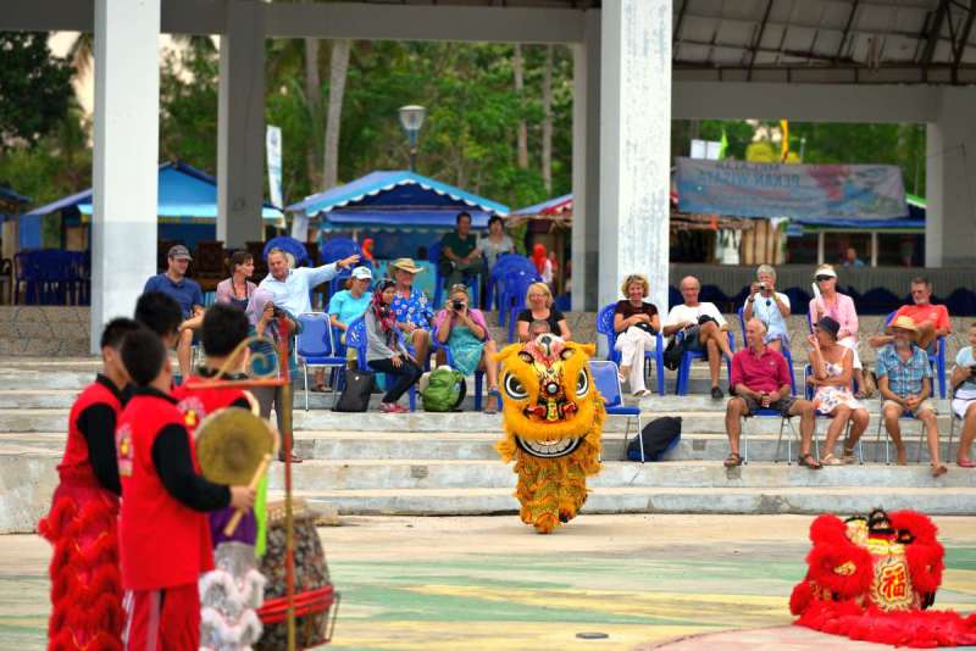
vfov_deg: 8.3
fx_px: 4475
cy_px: 326
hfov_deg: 12.4
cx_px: 488
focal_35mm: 165
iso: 100
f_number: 3.5
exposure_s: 1/200
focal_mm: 165
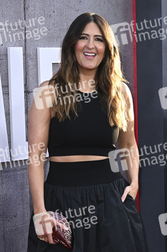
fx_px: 523
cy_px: 126
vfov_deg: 27.0
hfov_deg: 18.2
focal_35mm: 75
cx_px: 84
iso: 800
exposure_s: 1/250
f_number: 6.3
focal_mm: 75
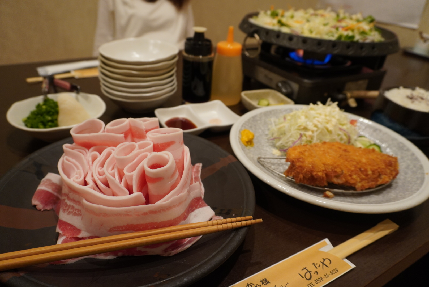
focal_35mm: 26
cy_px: 144
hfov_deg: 70.4
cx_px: 214
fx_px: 304
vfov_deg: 50.5
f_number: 4
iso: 800
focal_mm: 17
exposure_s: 1/60
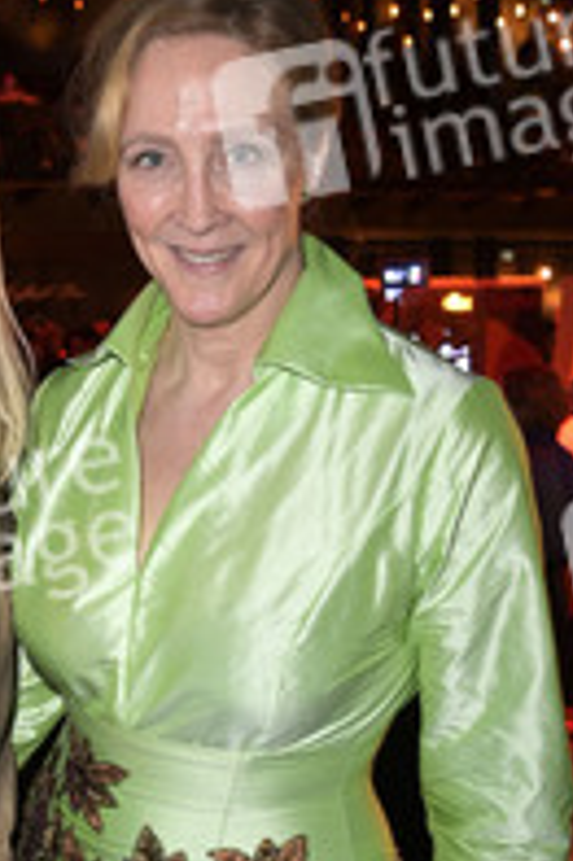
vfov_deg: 31.5
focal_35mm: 61
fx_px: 1459
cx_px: 39
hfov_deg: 21.6
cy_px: 760
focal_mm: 30
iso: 2500
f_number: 5.6
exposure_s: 1/20
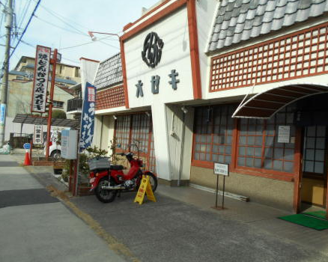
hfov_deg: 60.3
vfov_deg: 49.9
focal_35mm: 29
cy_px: 139
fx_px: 281
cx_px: 185
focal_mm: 4.6
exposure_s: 1/640
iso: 80
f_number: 3.2
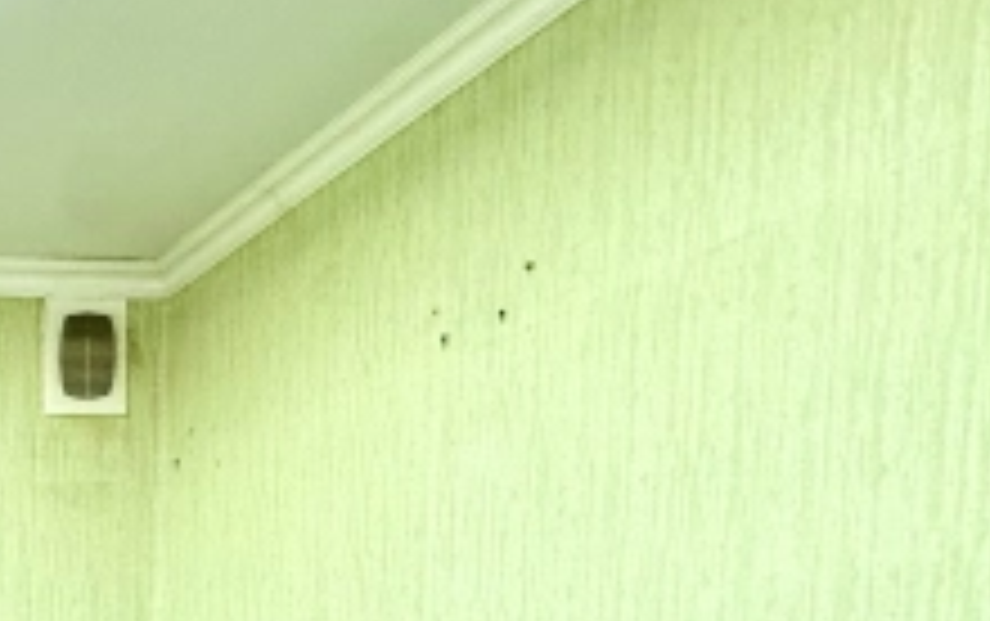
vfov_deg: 25.8
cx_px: -392
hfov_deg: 31.6
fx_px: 1134
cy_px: 828
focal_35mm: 42
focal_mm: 2.22
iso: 250
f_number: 2.2
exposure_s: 1/50
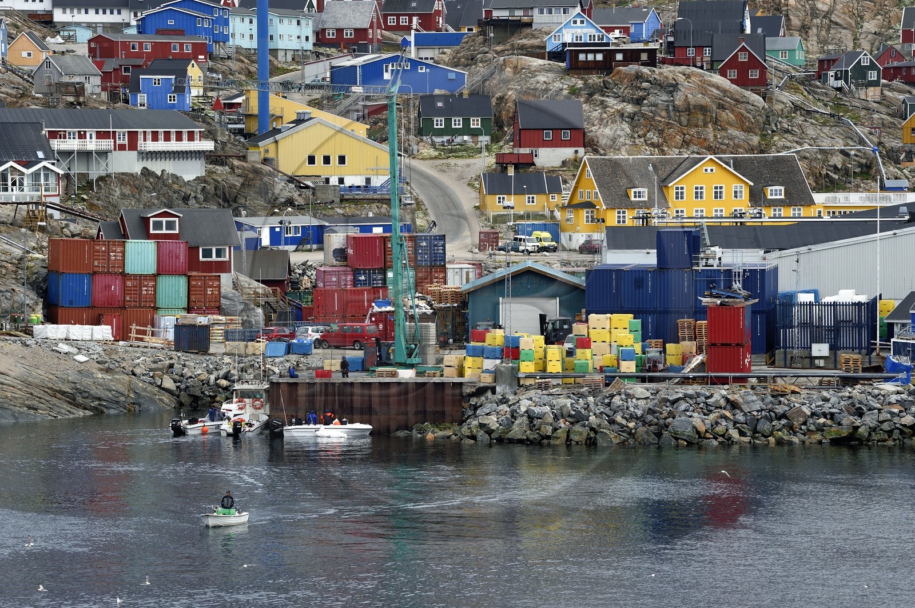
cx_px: 458
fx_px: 5079
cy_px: 304
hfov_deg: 10.3
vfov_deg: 6.9
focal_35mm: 200
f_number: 7.1
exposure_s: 1/400
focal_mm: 200
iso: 400
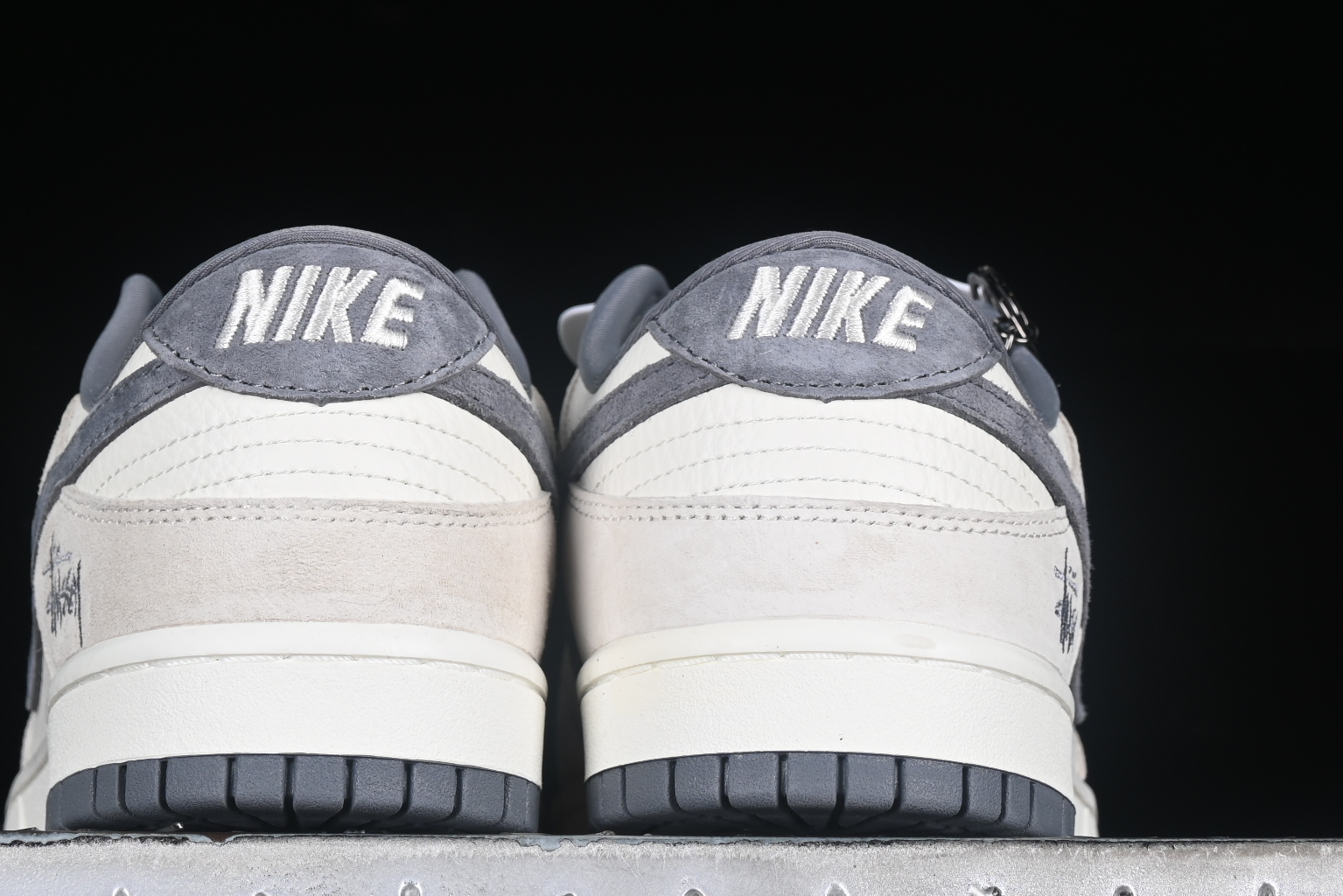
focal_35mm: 136
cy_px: 343
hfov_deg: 15.1
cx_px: 553
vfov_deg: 10.1
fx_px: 5074
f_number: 8
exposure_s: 1/80
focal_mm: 50
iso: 160
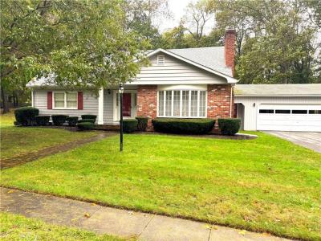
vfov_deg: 56.8
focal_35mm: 24
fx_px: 223
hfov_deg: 71.6
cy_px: 120
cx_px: 160
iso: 50
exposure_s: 1/123
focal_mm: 6.76
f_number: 1.78
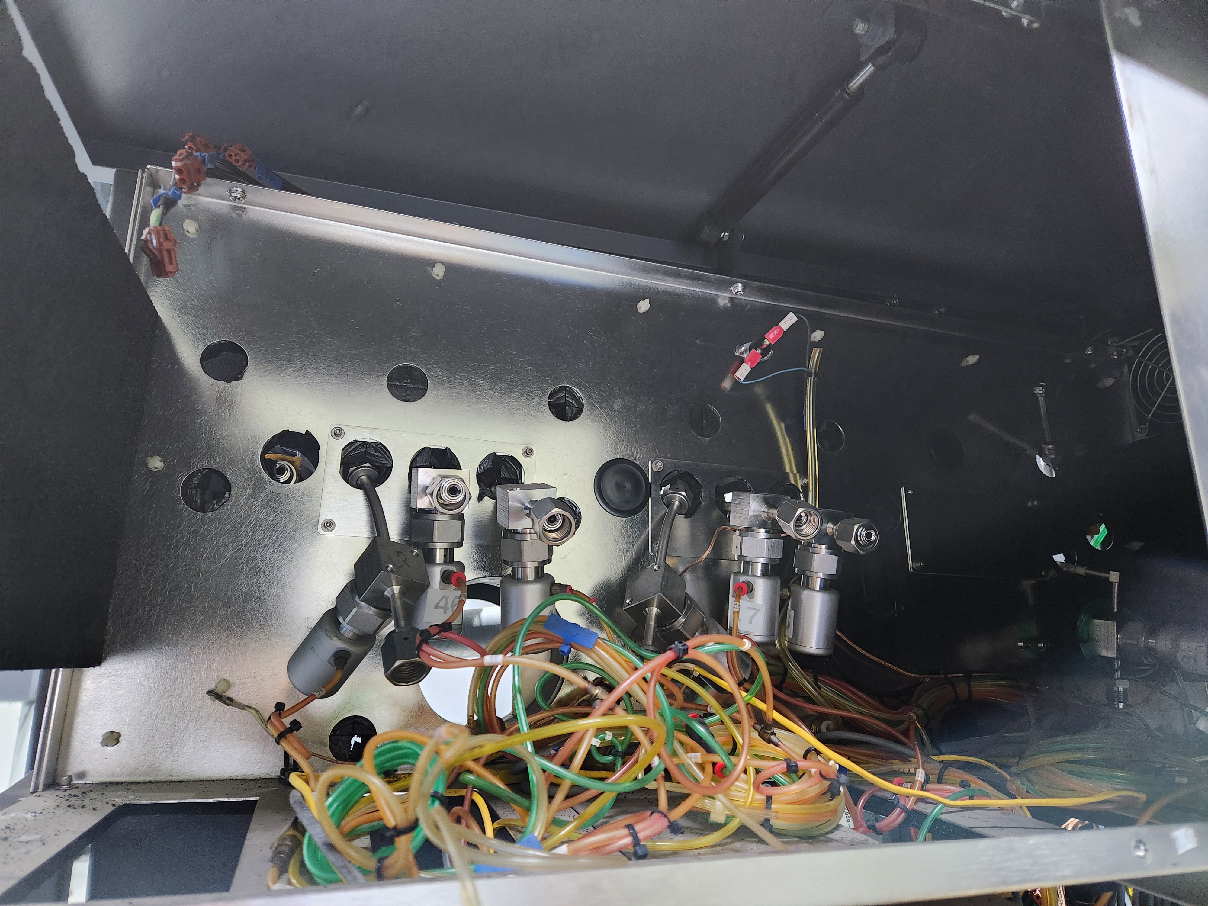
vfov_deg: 58.9
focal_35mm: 23
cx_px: 604
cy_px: 453
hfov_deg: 73.9
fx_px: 803
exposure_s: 1/40
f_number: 1.8
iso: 500
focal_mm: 5.4
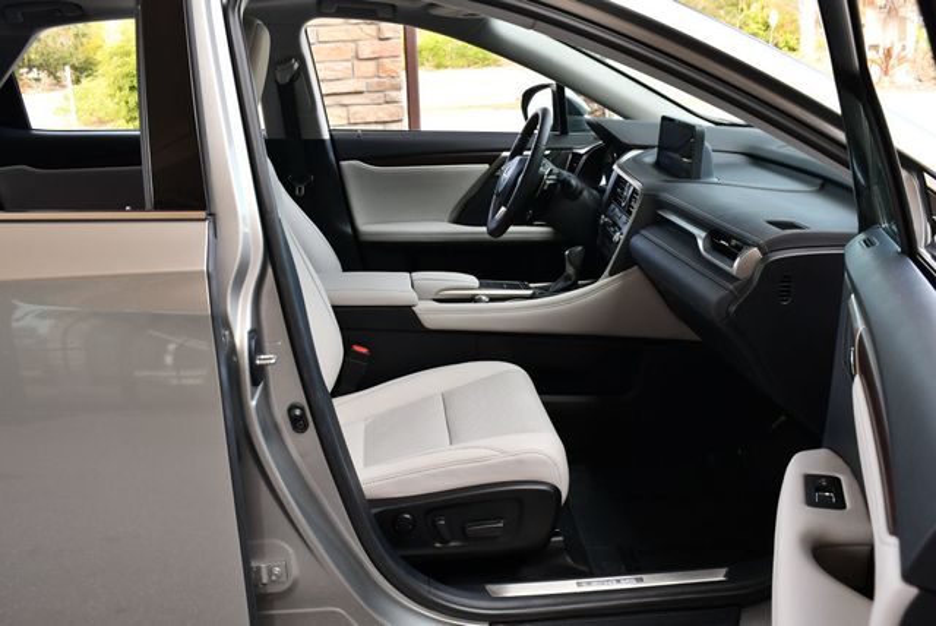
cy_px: 313
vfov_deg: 36.9
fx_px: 937
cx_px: 468
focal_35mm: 36
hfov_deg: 53.1
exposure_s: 1/250
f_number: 4.5
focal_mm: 18
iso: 400
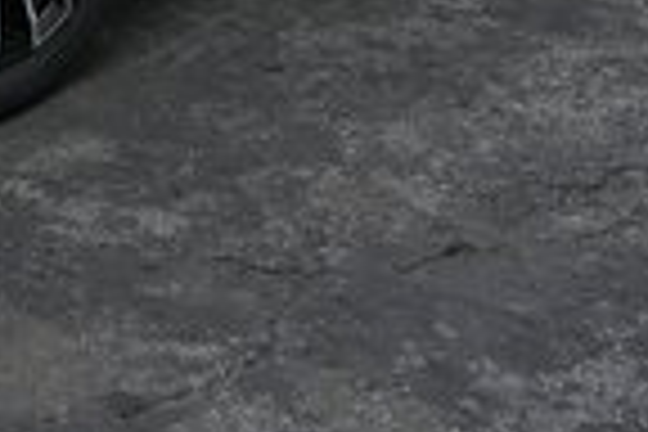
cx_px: -112
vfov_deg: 9.4
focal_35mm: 133
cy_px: -520
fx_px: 2394
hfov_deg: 14.9
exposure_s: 1/40
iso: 100
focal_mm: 30
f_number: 4.5
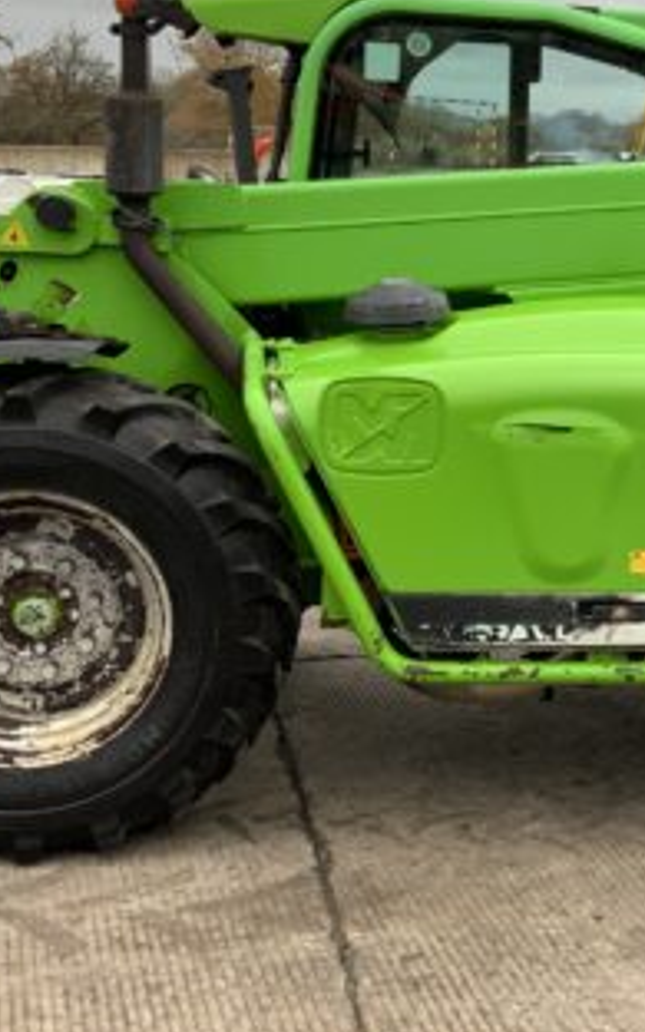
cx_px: 751
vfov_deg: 32.2
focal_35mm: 63
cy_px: 337
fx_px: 1772
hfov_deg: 19.5
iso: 16
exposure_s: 1/153
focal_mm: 3
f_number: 1.8
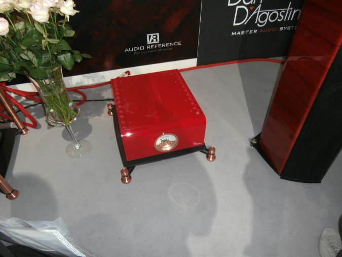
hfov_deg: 71.6
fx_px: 237
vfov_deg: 56.8
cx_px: 171
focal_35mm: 24
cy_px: 128
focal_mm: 4.2
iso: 200
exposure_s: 1/30
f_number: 3
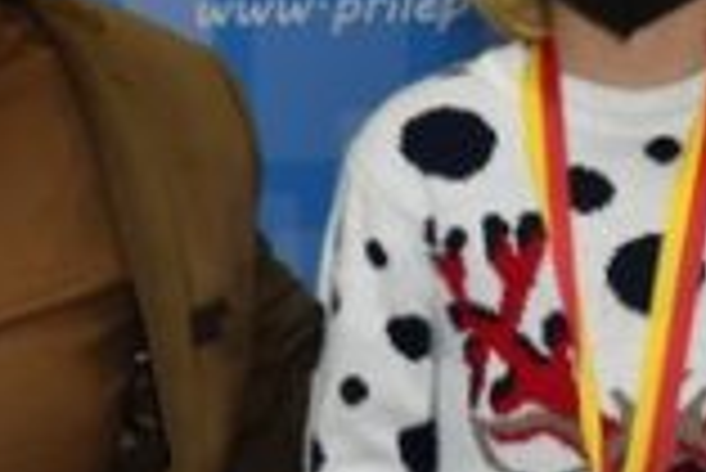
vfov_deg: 6.3
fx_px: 4318
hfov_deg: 9.2
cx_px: -261
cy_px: 81
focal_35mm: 220
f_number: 5
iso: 800
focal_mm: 30
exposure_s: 1/100
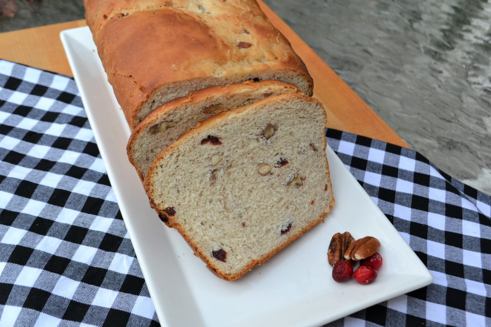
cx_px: 246
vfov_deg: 40.0
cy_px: 164
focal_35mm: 33
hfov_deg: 57.2
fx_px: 450
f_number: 5.6
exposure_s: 1/125
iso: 400
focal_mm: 22
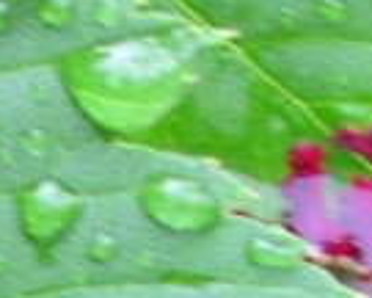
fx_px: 5208
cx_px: -953
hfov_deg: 3.9
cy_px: 991
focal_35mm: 473
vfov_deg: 3.2
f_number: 3.5
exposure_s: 1/37.4
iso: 100
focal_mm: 9.7
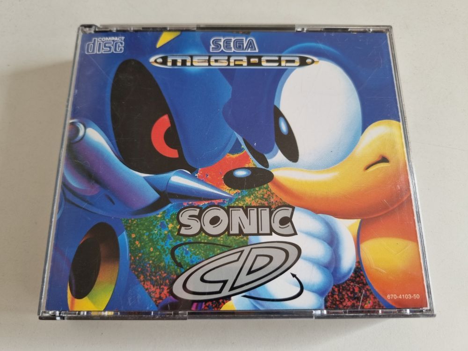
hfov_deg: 67.3
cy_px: 176
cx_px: 234
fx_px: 352
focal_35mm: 26
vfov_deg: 53.1
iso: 64
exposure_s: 1/100
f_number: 1.8
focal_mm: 5.4
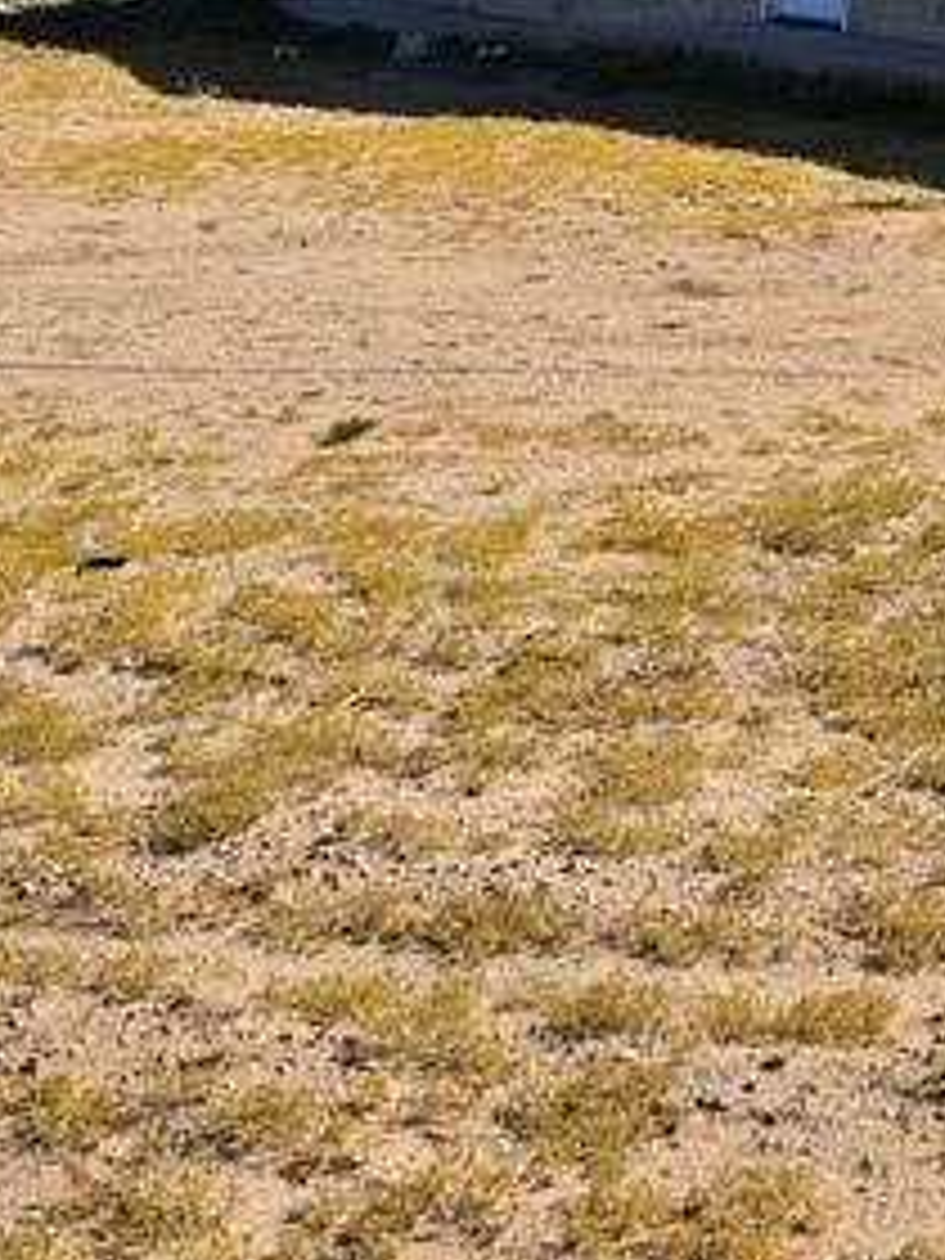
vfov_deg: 21.7
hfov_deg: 16.9
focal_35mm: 84
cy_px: -220
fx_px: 3058
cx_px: 1102
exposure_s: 1/2921
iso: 32
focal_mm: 5.4
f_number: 1.8
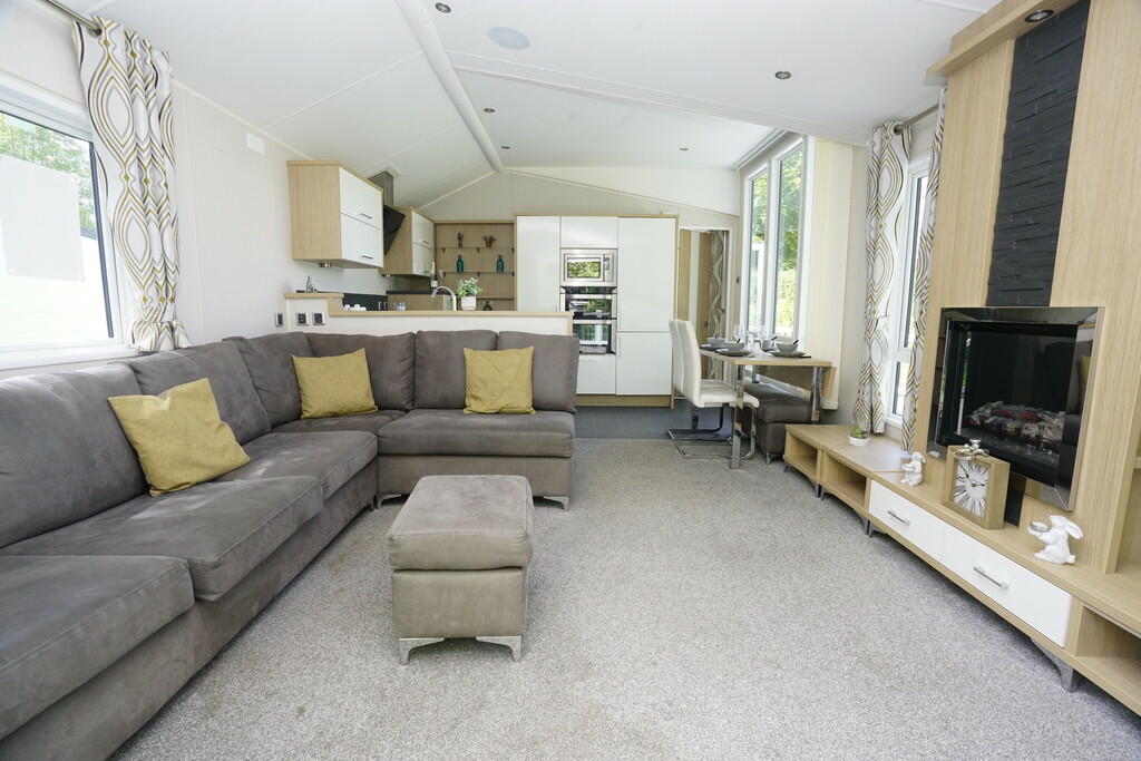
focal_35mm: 16
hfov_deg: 96.7
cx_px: 570
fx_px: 507
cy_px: 380
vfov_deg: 73.8
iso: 1250
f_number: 10
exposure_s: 1/60
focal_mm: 16
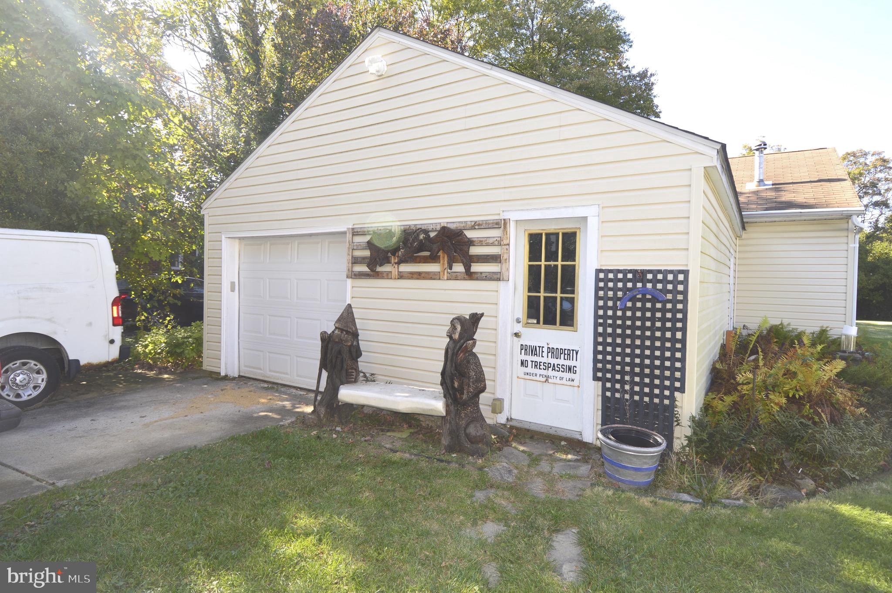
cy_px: 296
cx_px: 446
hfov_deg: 90.1
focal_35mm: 18
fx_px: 446
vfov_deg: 67.3
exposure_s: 1/125
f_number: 5.6
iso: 100
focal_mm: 12
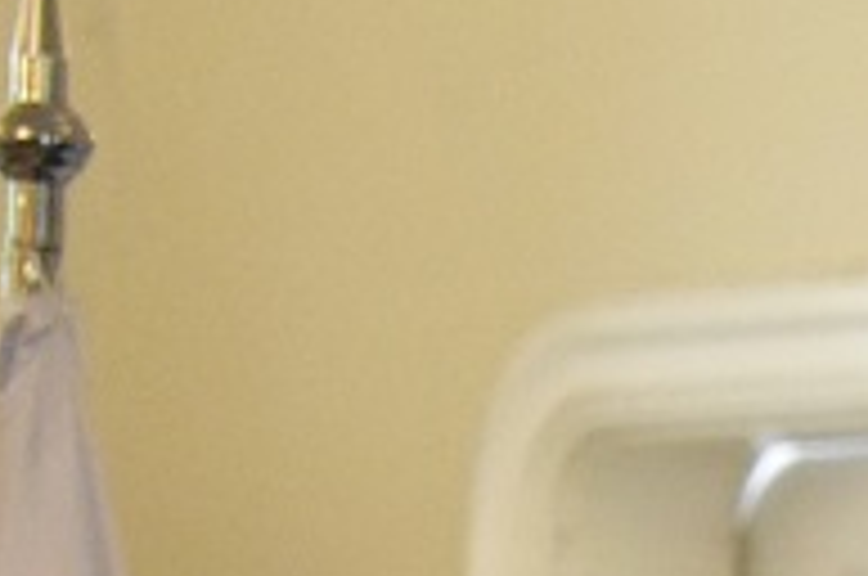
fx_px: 12375
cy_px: 1512
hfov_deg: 3.9
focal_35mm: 514
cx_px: 2474
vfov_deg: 2.6
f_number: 5.6
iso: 5000
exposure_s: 1/125
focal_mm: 55
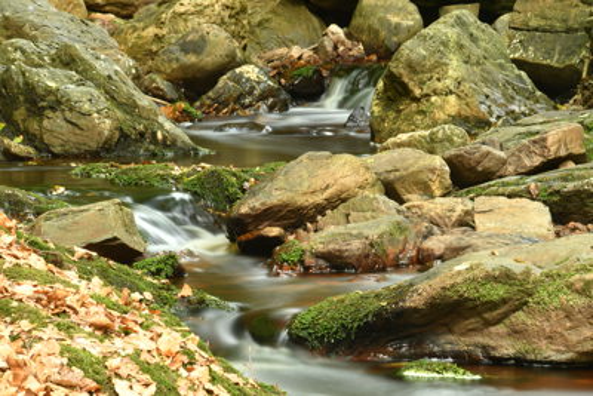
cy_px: 198
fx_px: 3328
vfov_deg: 6.8
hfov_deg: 10.2
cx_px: 296
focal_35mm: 202
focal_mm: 135
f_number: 20
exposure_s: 30
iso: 100
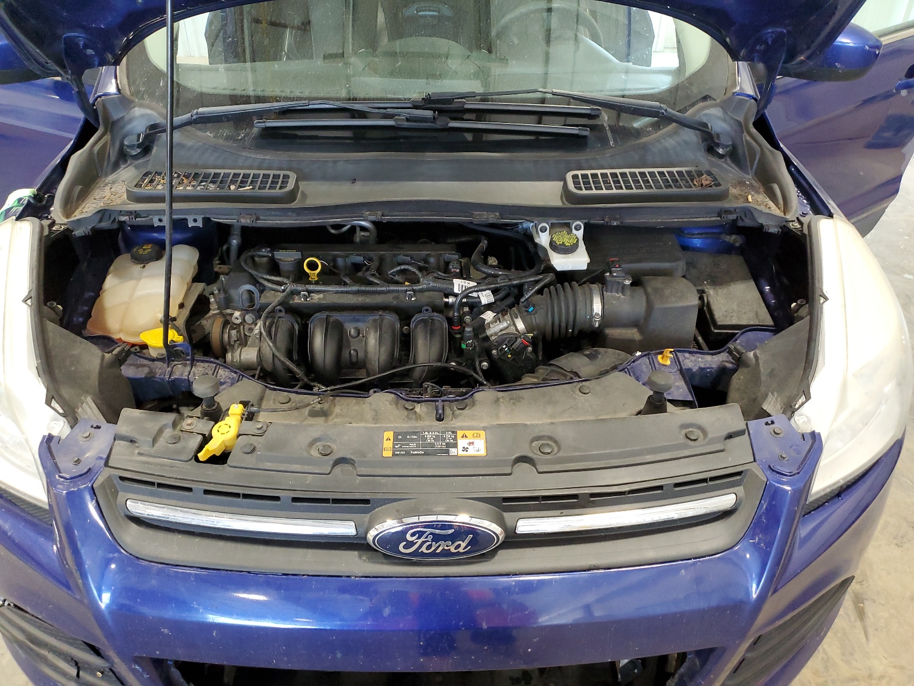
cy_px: 343
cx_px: 457
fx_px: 687
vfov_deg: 53.1
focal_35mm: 26
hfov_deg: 67.3
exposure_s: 1/60.2
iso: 240
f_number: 1.5
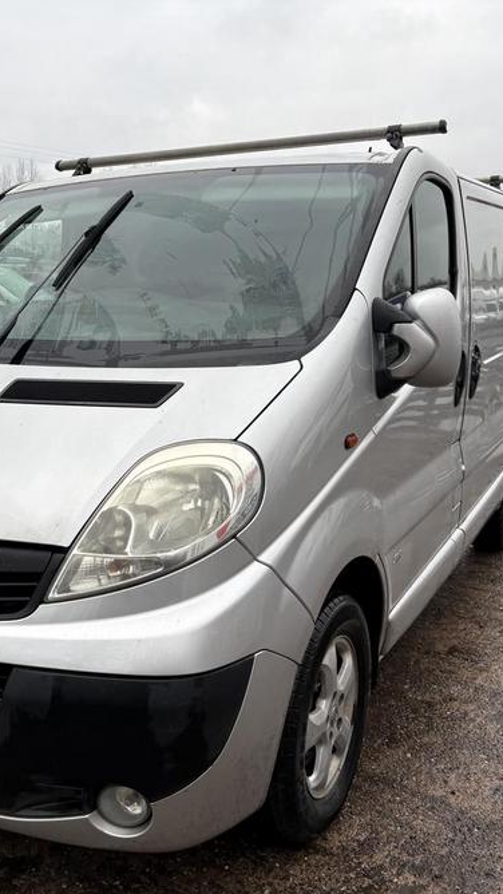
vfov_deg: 52.8
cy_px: 447
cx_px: 124
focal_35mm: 38
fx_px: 901
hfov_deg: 30.7
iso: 50
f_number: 1.6
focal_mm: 5.96
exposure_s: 1/503
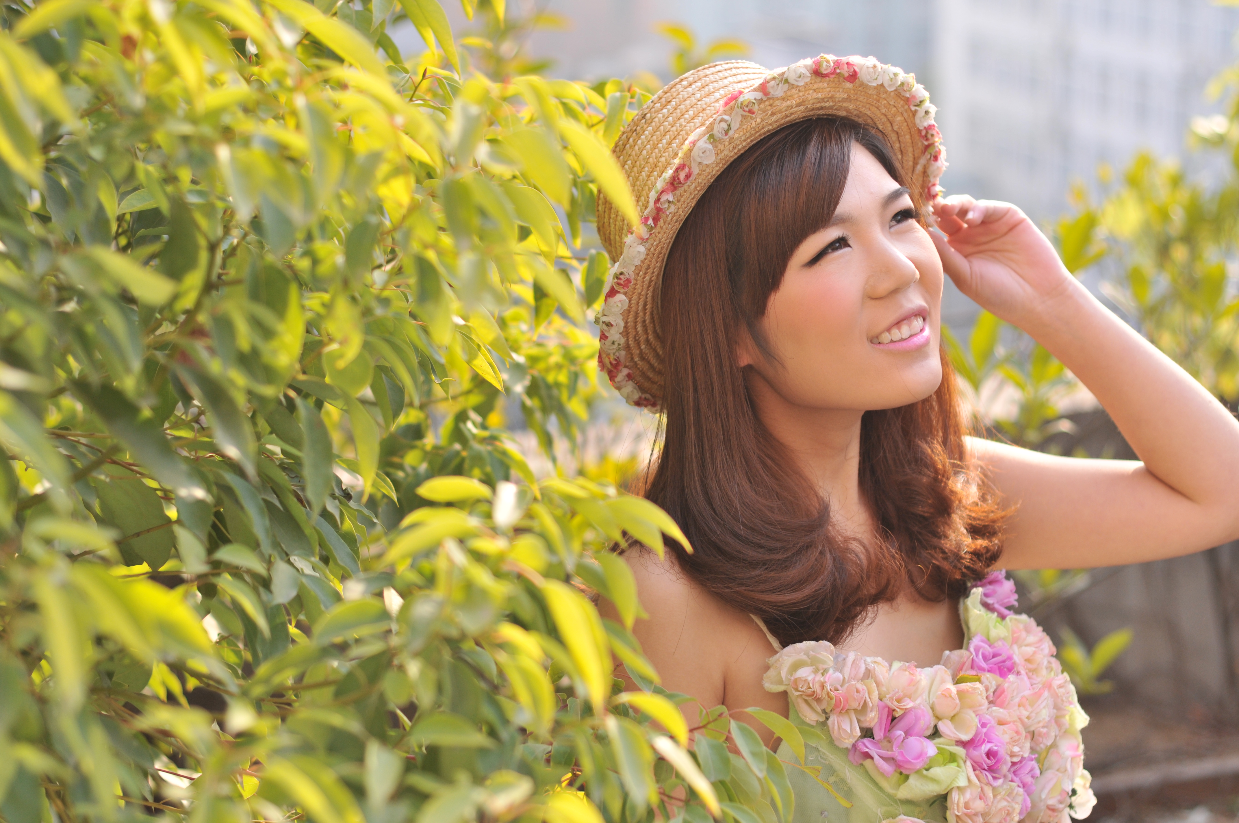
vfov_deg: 18.1
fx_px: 2578
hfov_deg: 27.0
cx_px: 620
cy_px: 412
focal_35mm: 75
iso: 200
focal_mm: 50
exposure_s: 1/800
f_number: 2.5
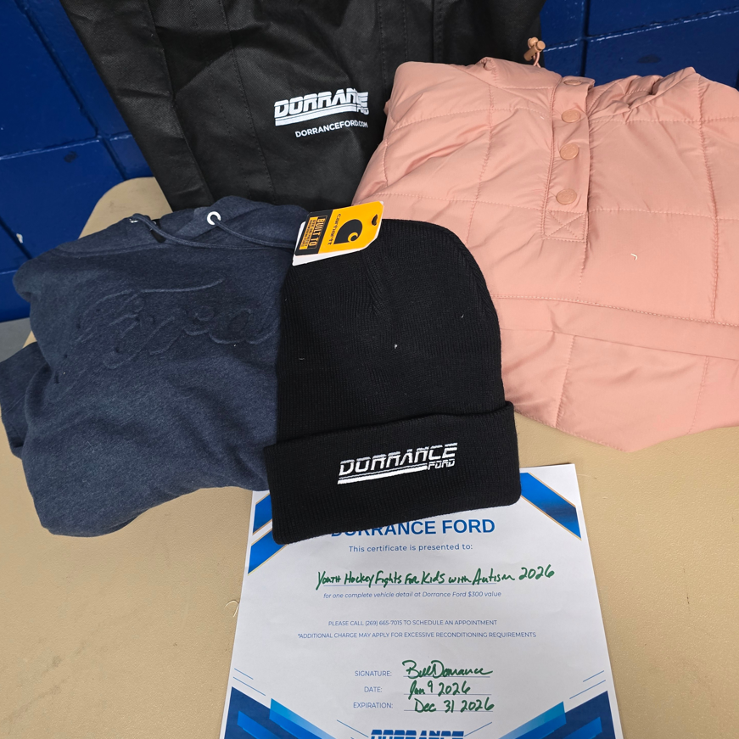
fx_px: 676
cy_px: 288
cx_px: 361
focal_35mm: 28
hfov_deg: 57.3
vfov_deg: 56.8
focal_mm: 6.3
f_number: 1.7
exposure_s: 1/60
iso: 640
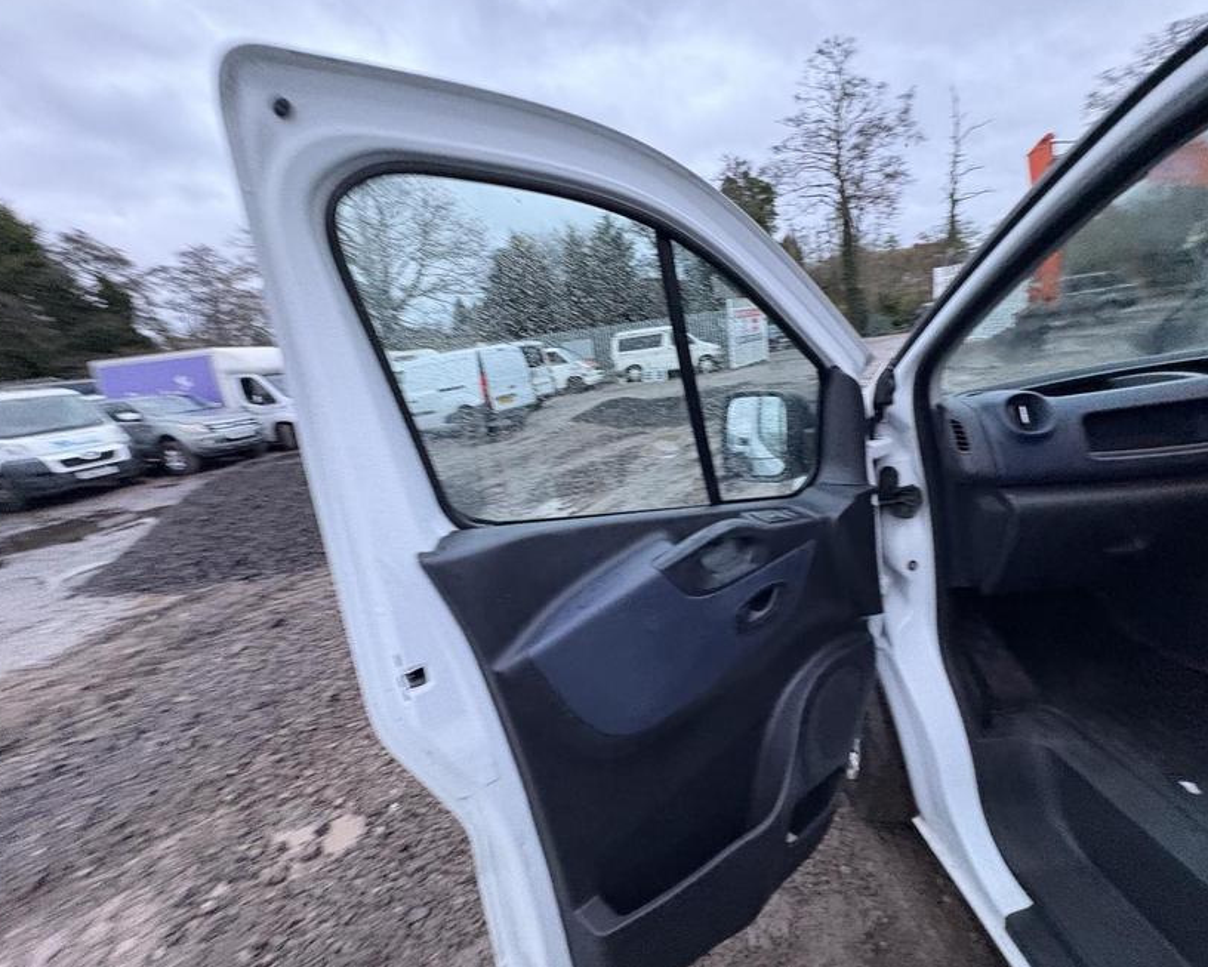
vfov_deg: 84.0
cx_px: 641
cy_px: 480
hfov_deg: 96.7
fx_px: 536
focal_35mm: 15
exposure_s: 1/46
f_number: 2.2
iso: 1000
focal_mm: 2.22
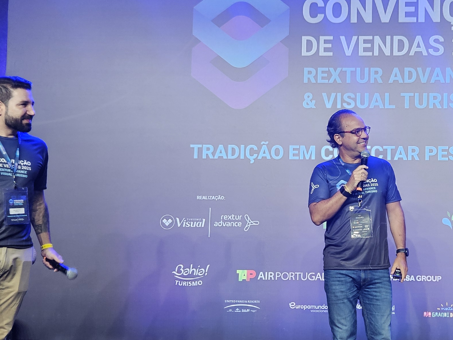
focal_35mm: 58
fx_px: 759
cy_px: 196
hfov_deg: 32.3
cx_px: 362
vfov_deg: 25.2
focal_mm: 5.4
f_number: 1.8
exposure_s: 1/60
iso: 320
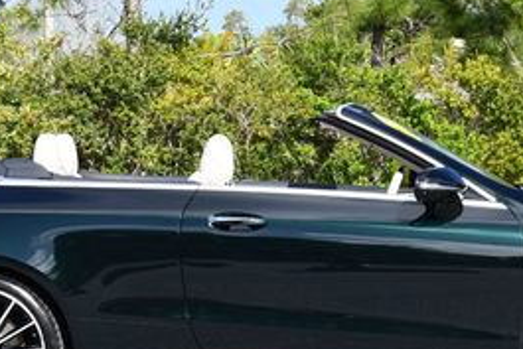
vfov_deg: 9.5
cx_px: 290
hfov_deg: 14.1
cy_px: 106
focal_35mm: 145
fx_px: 2108
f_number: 8
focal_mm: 30
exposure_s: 1/250
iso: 140
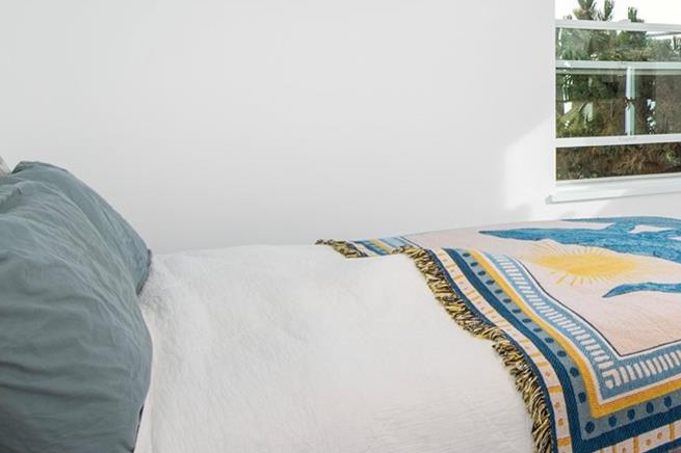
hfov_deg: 38.6
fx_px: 832
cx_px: 707
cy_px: 69
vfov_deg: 29.5
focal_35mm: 44
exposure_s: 1/25
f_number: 8
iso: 320
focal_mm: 12
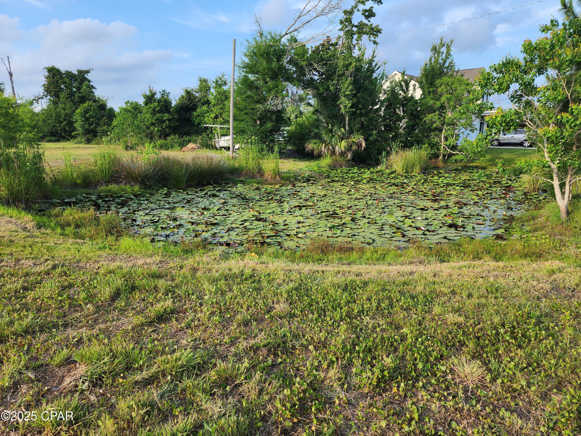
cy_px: 218
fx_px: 386
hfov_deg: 73.9
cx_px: 290
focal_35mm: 23
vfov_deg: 58.9
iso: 12
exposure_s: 1/300
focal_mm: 6.4
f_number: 1.8
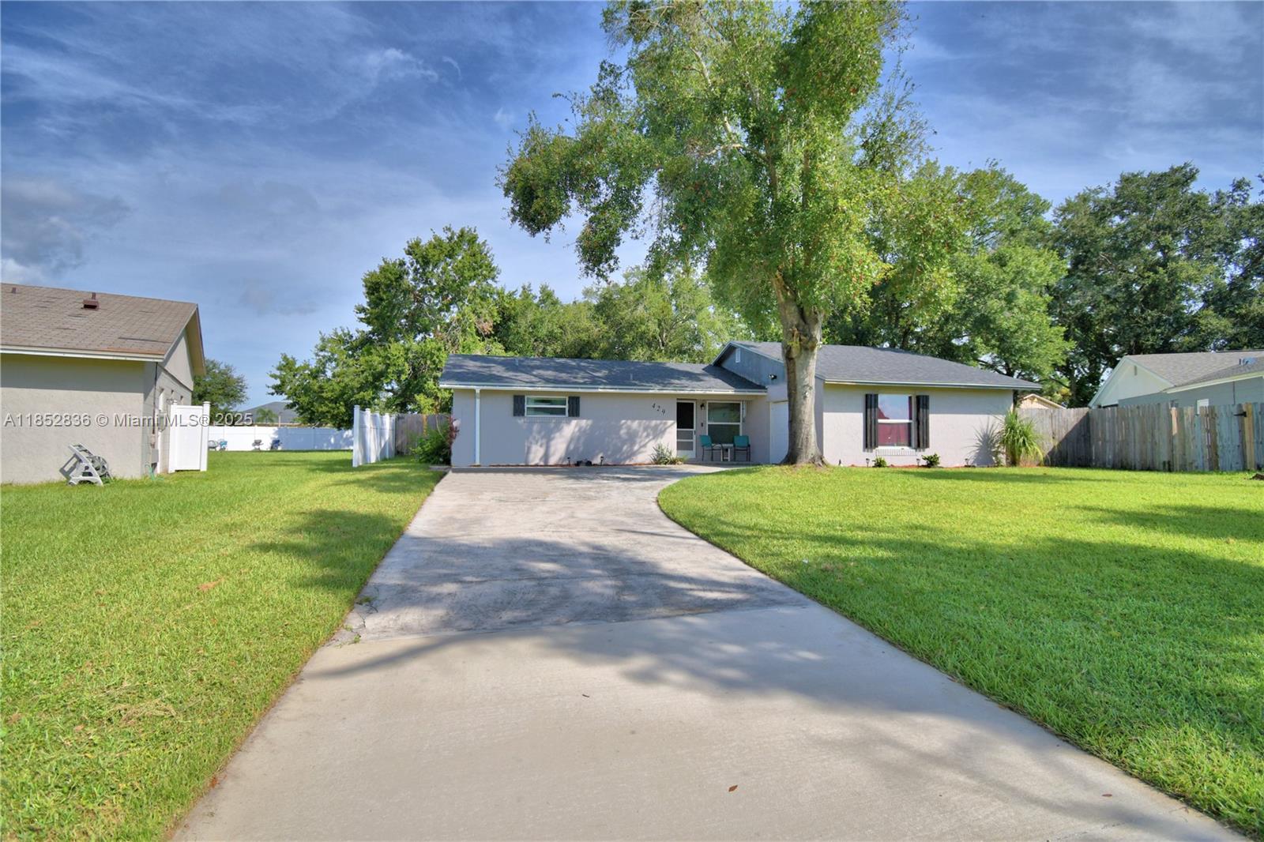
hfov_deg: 100.4
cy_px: 421
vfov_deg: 77.3
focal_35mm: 15
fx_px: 527
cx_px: 632
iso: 100
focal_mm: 10
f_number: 4.5
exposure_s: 1/1250
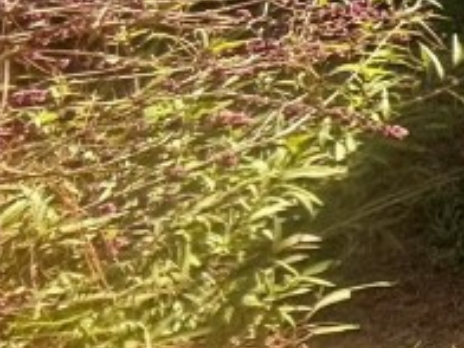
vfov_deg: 17.5
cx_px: 1205
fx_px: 979
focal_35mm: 73
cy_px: -213
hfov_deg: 13.8
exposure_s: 1/644
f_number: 2.2
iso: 64
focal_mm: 2.22
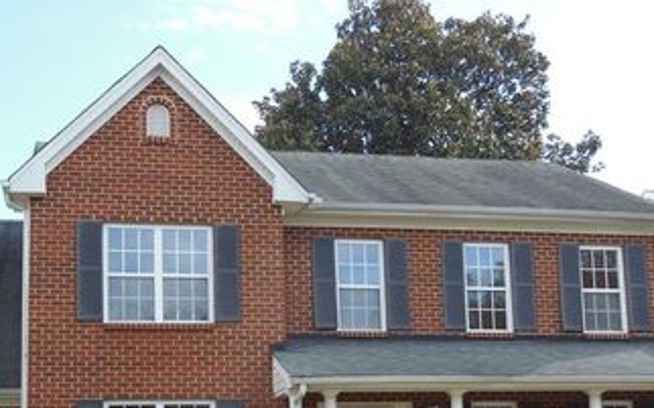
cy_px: 362
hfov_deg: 36.1
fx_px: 998
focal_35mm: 56
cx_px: 254
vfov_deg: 22.6
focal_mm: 6
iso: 125
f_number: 3.9
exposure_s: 1/320
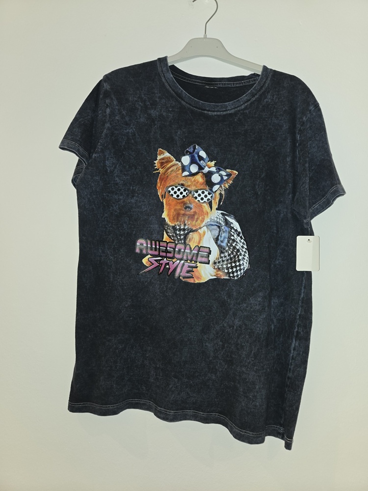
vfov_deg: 73.9
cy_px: 246
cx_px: 184
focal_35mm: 23
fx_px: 326
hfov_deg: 58.9
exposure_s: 1/50
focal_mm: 5.4
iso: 80
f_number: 1.8
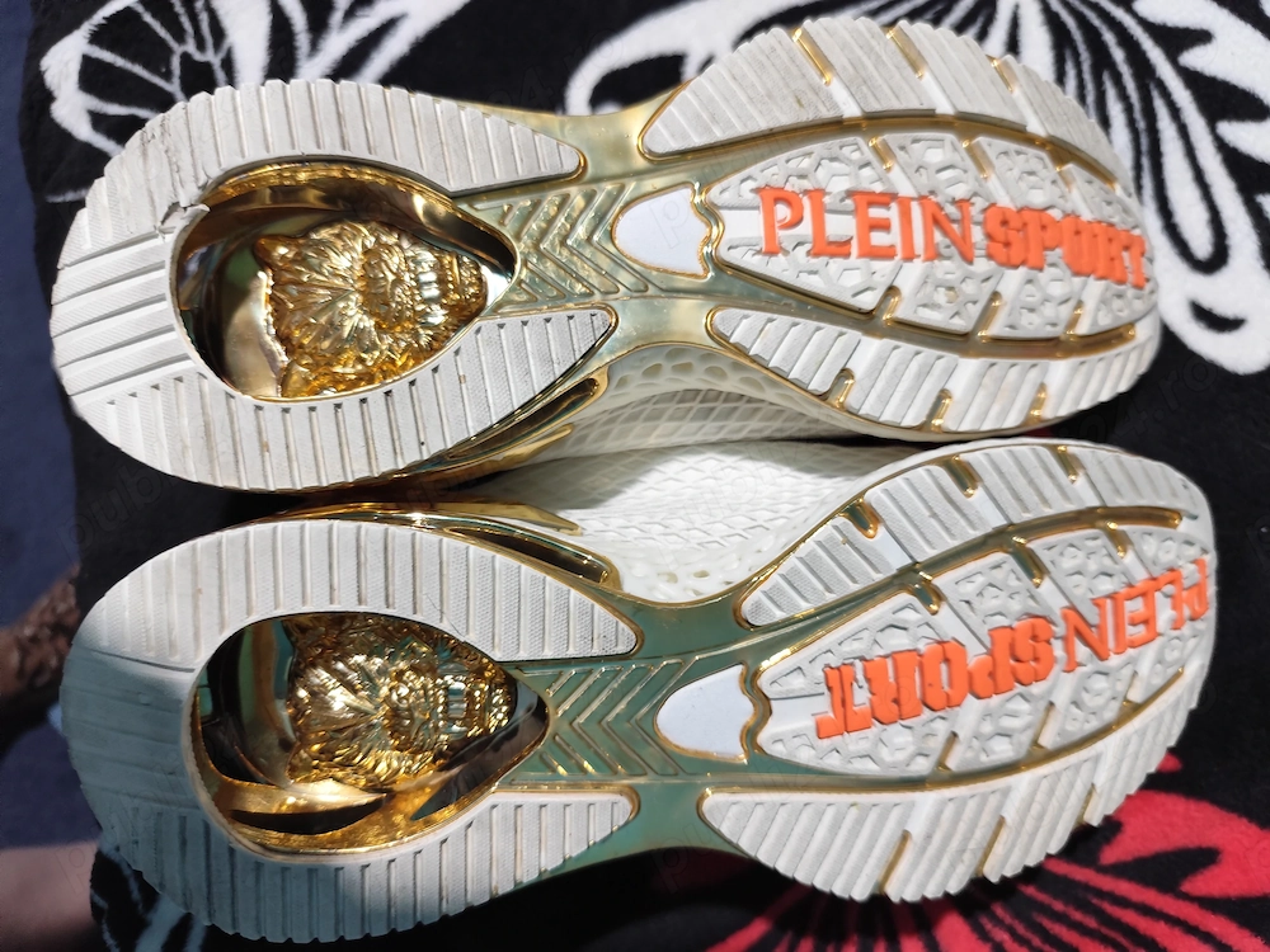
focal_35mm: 23
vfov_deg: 58.9
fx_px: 844
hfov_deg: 73.9
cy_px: 476
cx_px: 635
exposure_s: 1/33.3
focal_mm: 6.14
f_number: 1.65
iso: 800
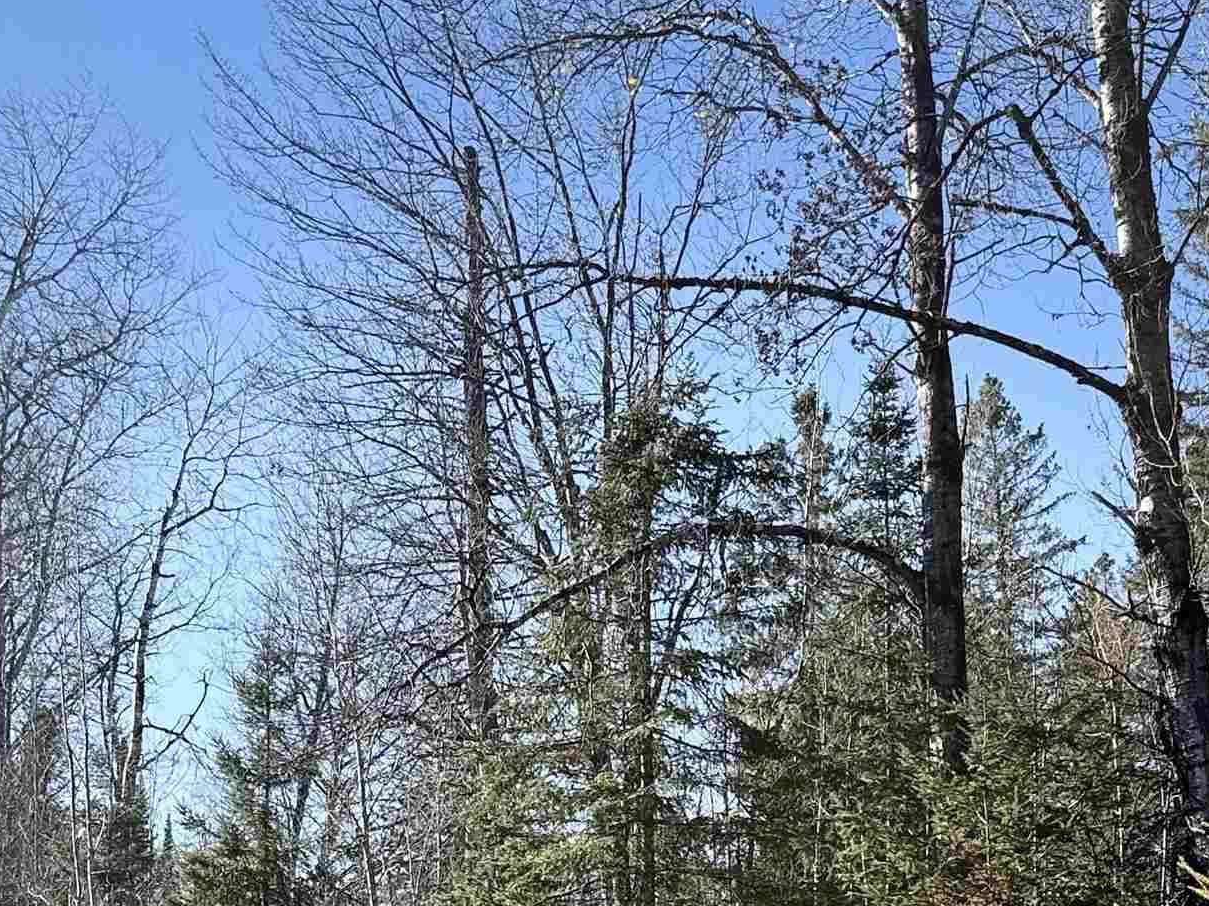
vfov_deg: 23.1
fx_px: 2130
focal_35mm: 61
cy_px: 890
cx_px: 597
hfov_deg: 31.7
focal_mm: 6.76
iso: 80
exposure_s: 1/2801
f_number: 1.78
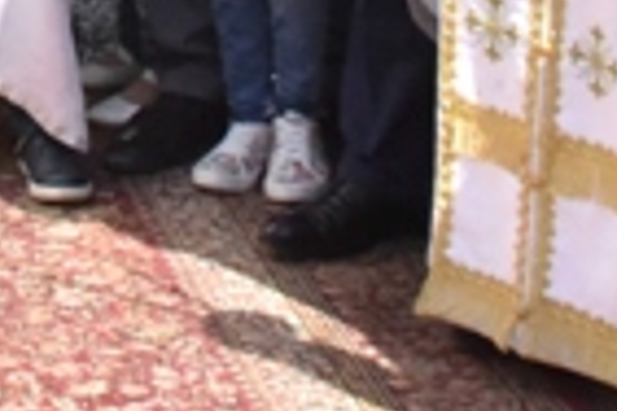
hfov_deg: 9.0
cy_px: -925
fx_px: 3856
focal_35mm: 225
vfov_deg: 5.6
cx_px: -258
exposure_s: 1/6400
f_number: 10
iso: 5000
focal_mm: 31
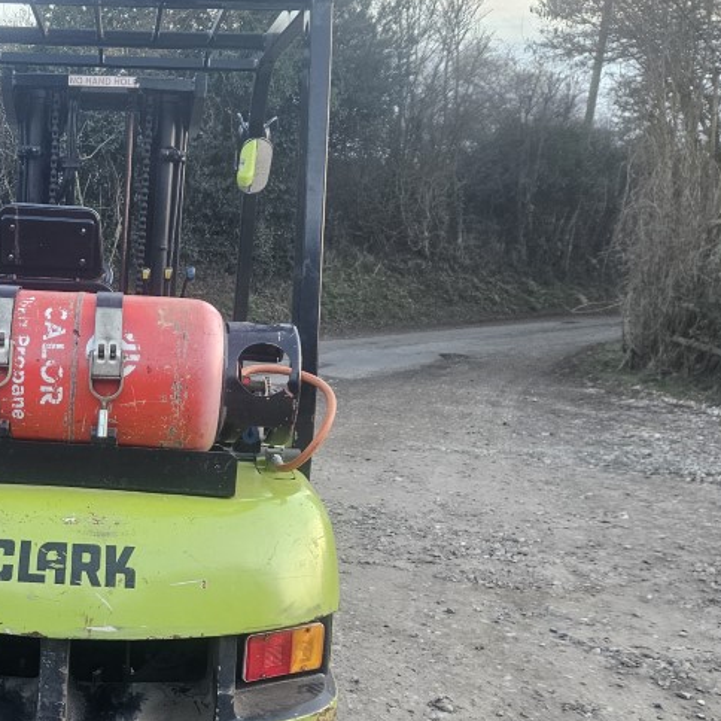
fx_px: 1013
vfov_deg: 38.7
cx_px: 51
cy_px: 487
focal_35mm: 43
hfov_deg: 36.3
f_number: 1.8
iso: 160
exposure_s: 1/100
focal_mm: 5.4
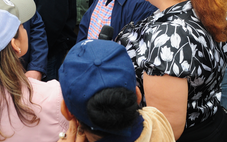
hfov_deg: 26.3
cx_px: 74
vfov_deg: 16.3
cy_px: -4
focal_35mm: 78
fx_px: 483
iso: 400
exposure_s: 1/160
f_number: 6.3
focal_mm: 24
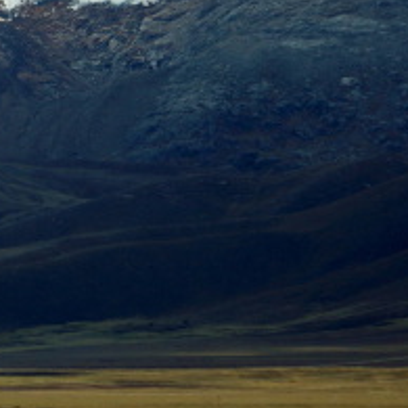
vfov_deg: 4.2
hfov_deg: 4.2
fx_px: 5494
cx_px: -137
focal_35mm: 412
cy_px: 17
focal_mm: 90
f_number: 6.3
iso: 100
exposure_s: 1/400
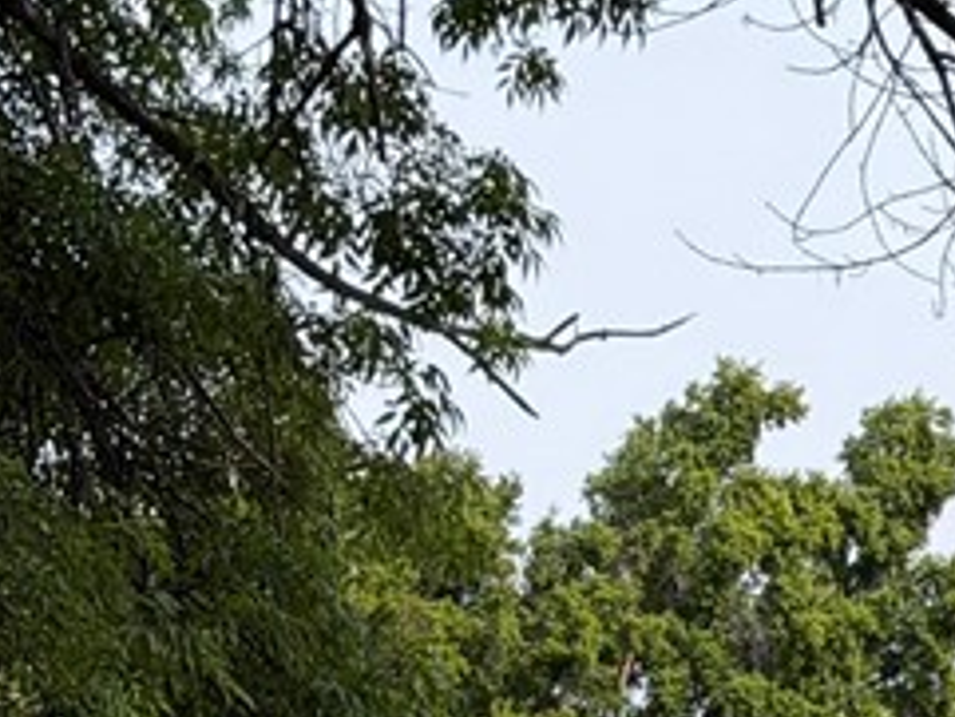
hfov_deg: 9.2
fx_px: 5631
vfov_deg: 7.1
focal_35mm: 204
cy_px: 1291
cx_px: 1732
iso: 64
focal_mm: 6.76
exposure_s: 1/3534
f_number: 1.78
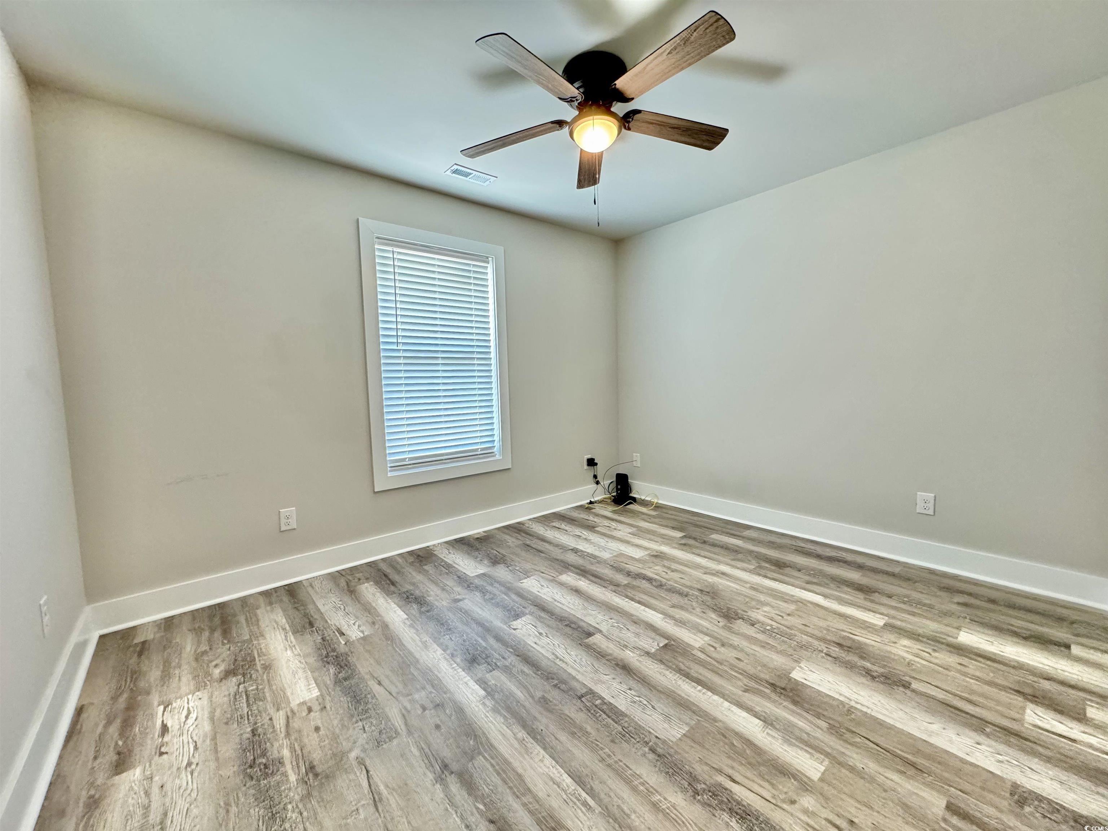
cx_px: 554
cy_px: 416
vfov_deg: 85.7
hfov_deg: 102.1
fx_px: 448
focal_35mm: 14
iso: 400
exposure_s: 1/60
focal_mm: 2.22
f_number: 2.2
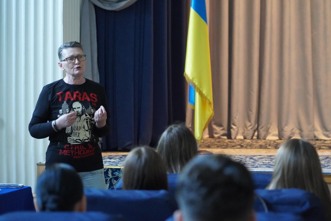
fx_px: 965
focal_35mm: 105
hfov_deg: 19.5
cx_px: 166
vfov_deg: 13.0
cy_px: 110
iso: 10000
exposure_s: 1/160
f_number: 4
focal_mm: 105
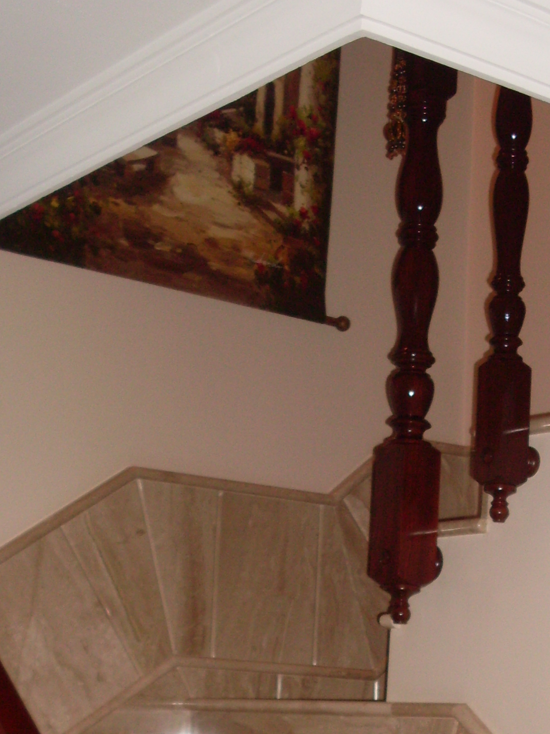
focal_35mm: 77
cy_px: 720
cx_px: 305
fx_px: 1631
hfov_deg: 19.1
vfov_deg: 24.3
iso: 100
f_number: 2.8
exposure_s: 1/45
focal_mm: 6.3
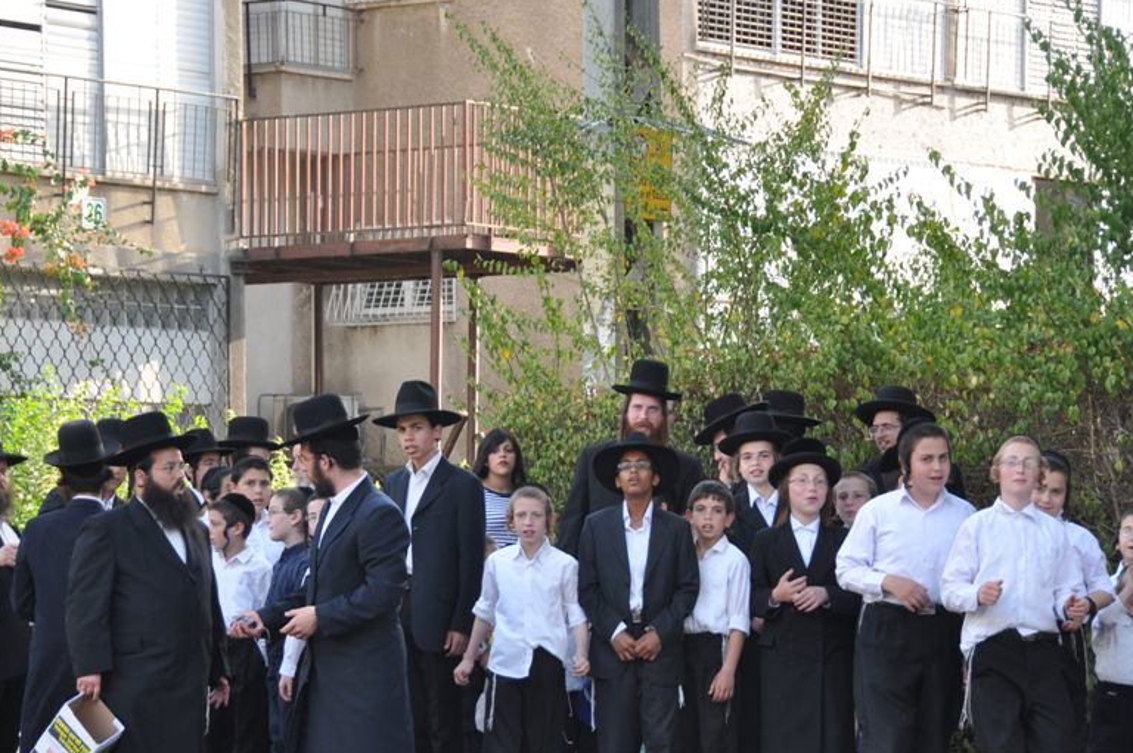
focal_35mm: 140
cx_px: 568
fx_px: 4400
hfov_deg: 14.7
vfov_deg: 9.8
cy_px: 481
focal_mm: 70
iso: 280
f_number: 5.6
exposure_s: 1/125
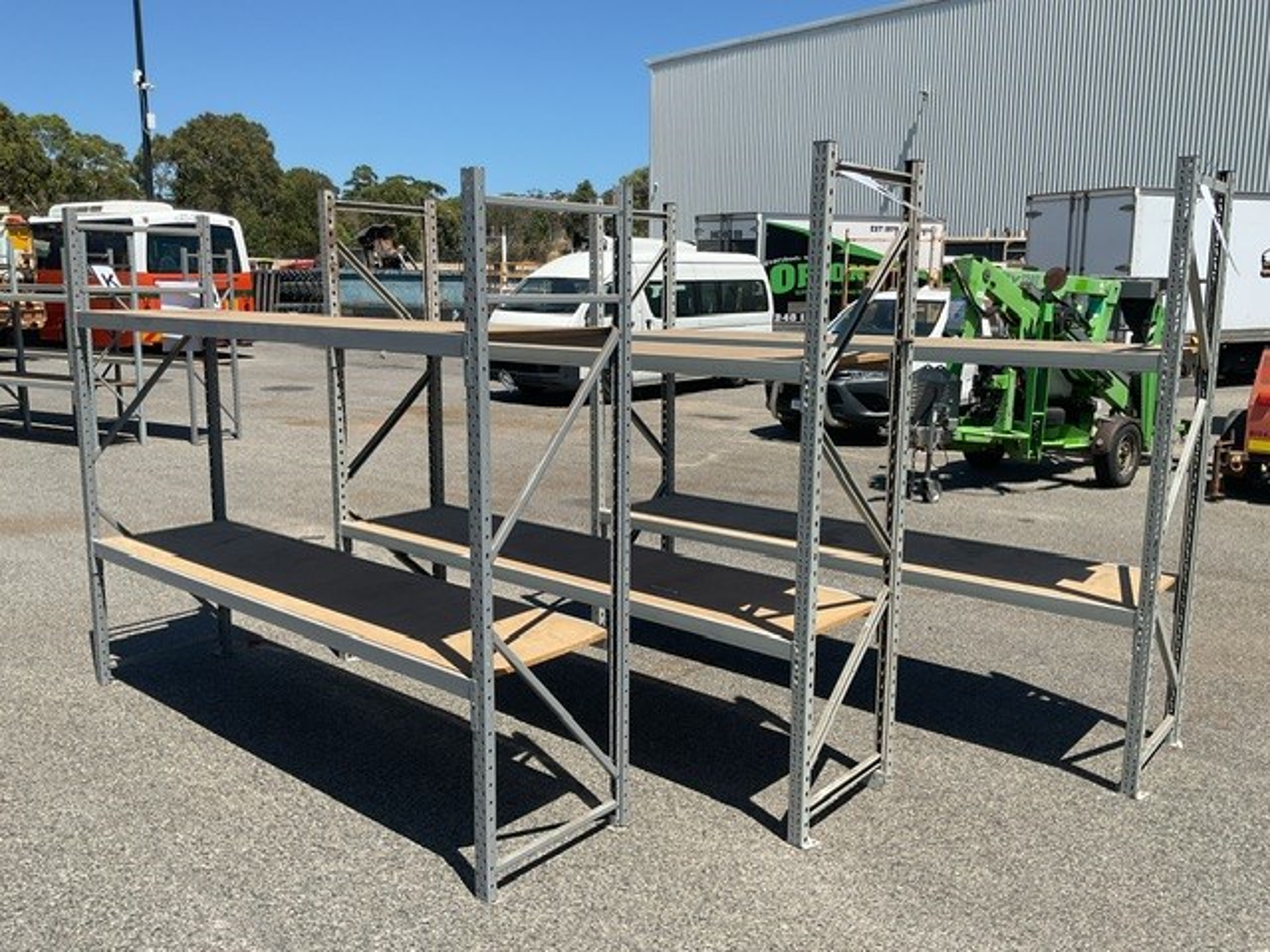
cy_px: 476
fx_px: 1064
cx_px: 635
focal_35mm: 29
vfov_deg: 48.2
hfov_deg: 61.7
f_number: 1.8
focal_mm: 3
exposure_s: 1/2227
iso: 16
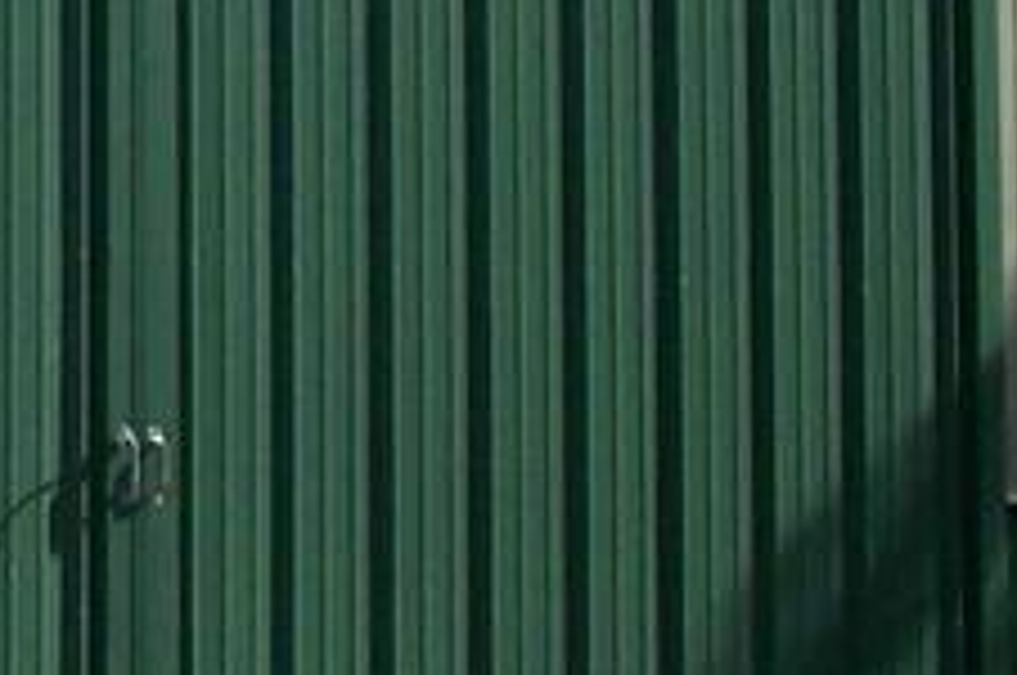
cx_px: -1184
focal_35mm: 236
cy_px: -130
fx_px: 6657
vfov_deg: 5.8
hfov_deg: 8.2
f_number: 2.9
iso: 80
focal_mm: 5.7
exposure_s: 1/1000
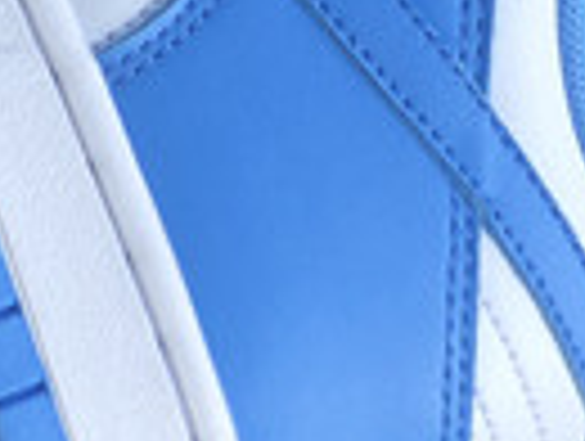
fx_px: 4995
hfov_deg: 6.5
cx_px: -652
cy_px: -245
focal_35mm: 295
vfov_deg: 5.0
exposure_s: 1/276
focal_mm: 6
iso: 16
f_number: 2.4
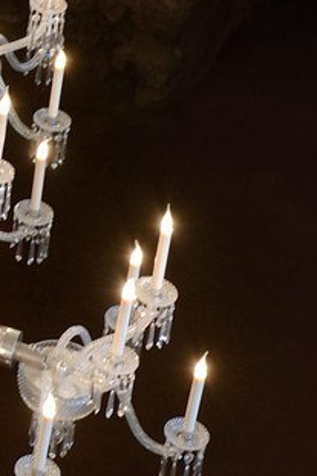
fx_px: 2314
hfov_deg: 7.3
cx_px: -468
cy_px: -129
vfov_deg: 11.5
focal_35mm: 175
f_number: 7.1
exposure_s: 1/13
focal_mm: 34
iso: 400
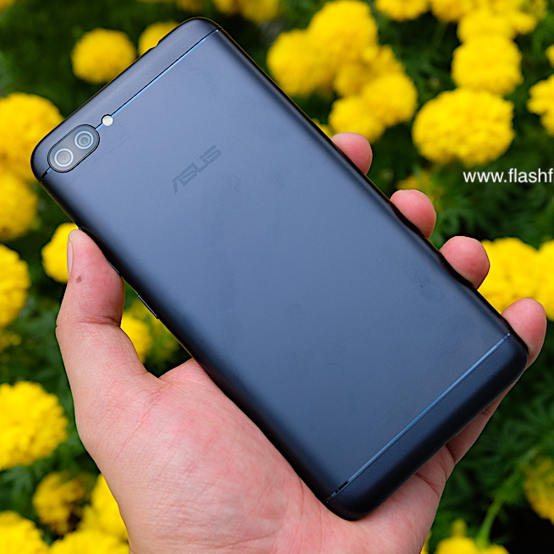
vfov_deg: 28.2
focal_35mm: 61
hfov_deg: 28.1
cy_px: 274
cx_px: 251
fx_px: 1105
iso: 400
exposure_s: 1/800
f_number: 5.6
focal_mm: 31
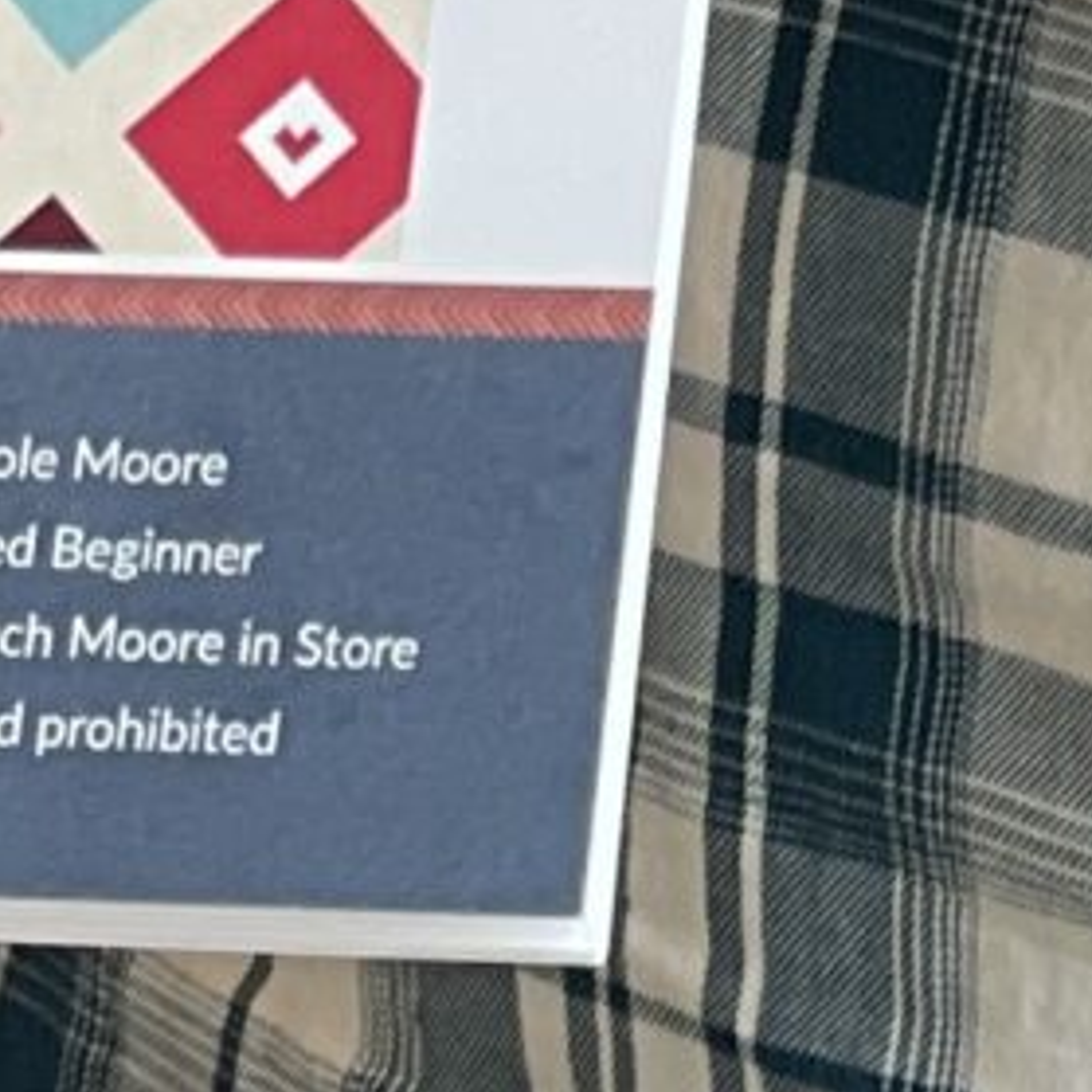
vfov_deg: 3.9
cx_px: 2121
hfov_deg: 4.1
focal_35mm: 422
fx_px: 15061
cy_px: -3472
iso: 64
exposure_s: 1/120
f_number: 2
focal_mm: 6
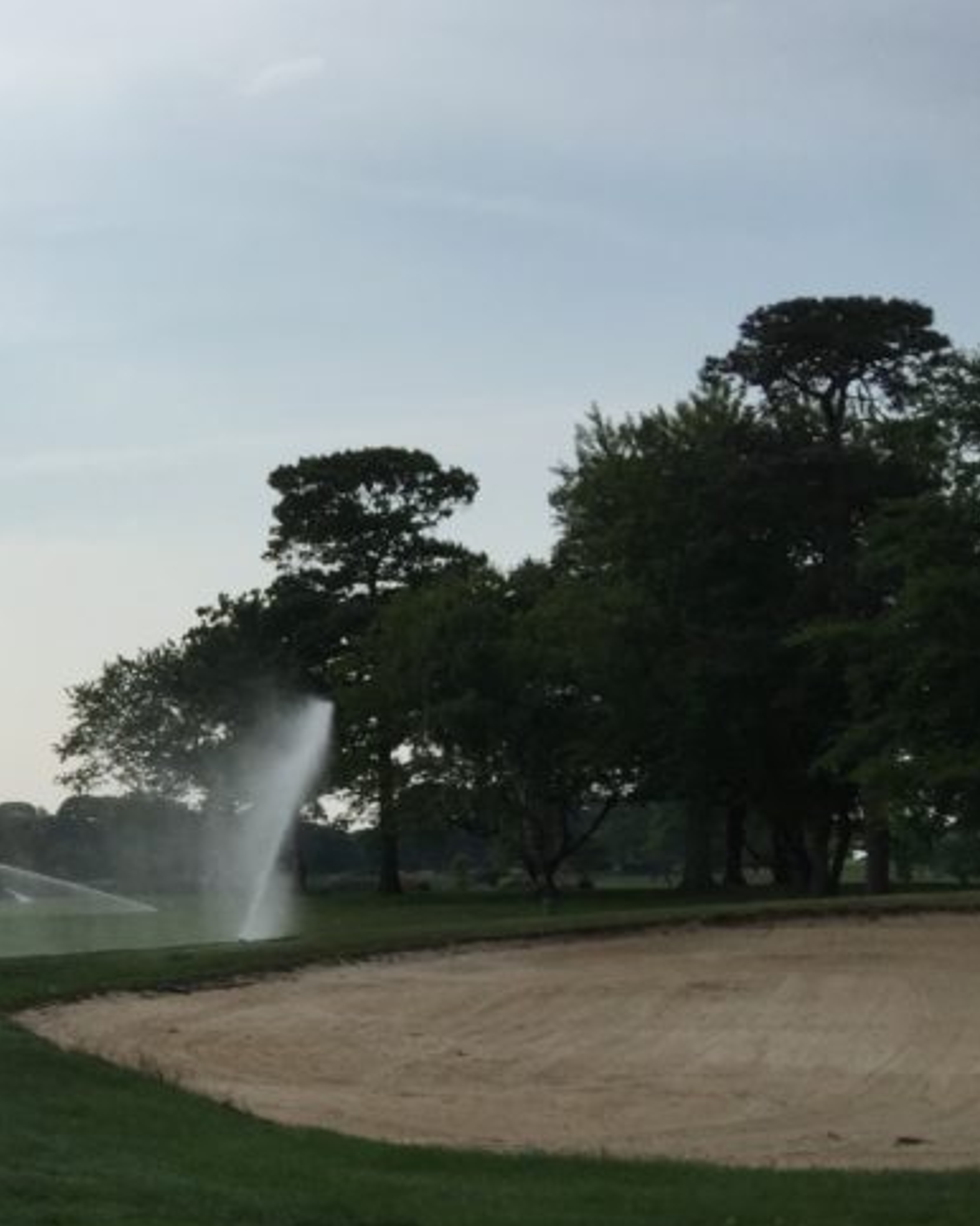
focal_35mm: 60
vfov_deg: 31.1
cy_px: 850
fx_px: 2177
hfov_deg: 22.7
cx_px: -289
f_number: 2.2
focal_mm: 4.15
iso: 32
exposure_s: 1/4405
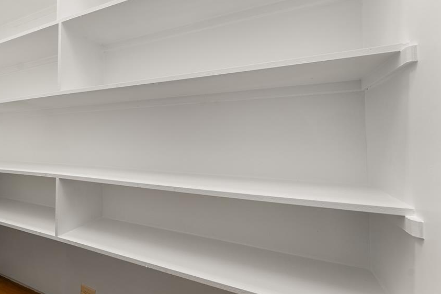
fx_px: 208
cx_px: 179
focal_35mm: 17
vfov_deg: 70.3
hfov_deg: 92.2
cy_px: 134
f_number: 7.1
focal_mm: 14
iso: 400
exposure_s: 1/125
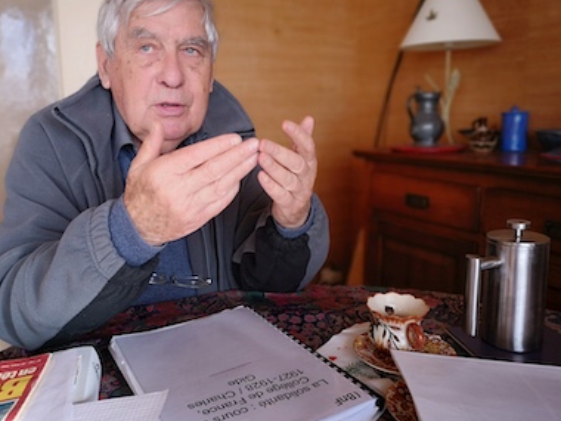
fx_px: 519
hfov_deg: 56.7
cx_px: 251
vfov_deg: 44.1
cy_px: 191
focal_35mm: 32
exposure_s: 1/100
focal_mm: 3.95
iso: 80
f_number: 1.8
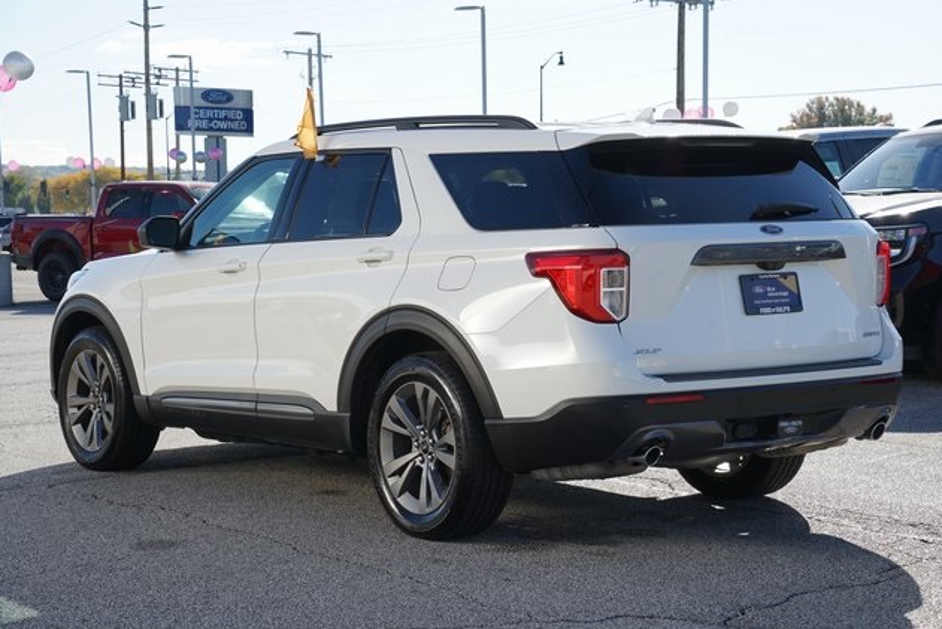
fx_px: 1832
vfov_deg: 19.5
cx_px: 476
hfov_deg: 28.8
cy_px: 312
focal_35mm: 70
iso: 100
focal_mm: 69
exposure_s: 1/160
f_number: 10
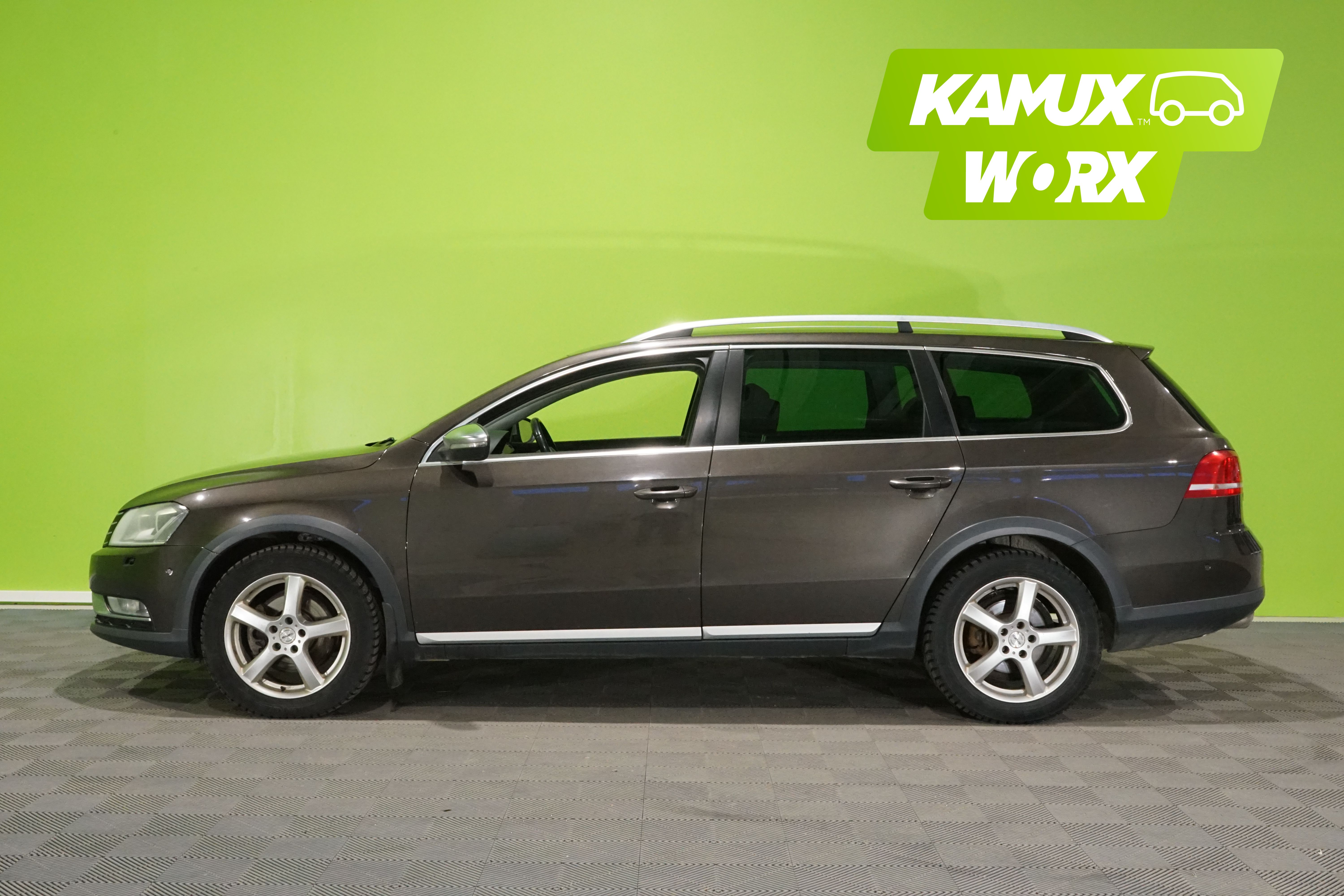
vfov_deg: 35.1
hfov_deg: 50.7
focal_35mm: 38
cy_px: 448
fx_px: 1419
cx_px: 672
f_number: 20
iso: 6400
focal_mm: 38
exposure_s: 1/25
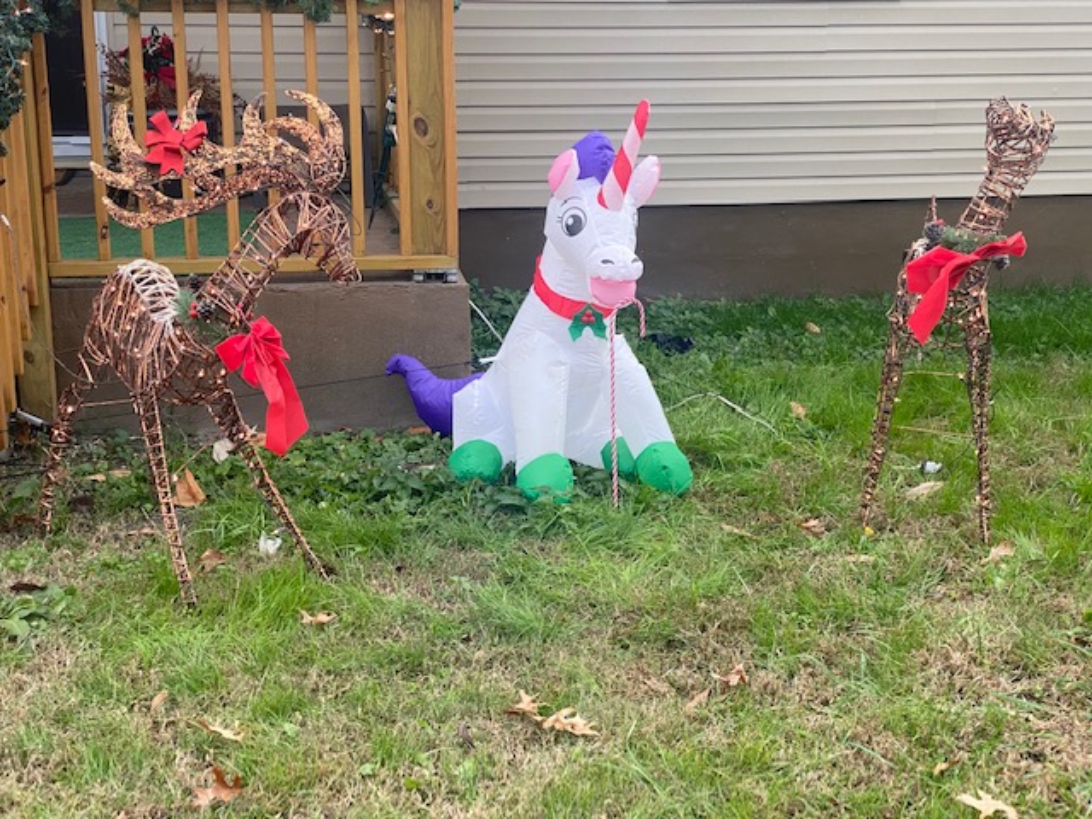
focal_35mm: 52
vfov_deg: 28.0
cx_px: 546
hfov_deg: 36.8
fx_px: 1640
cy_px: 410
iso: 64
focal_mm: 6
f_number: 2
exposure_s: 1/120
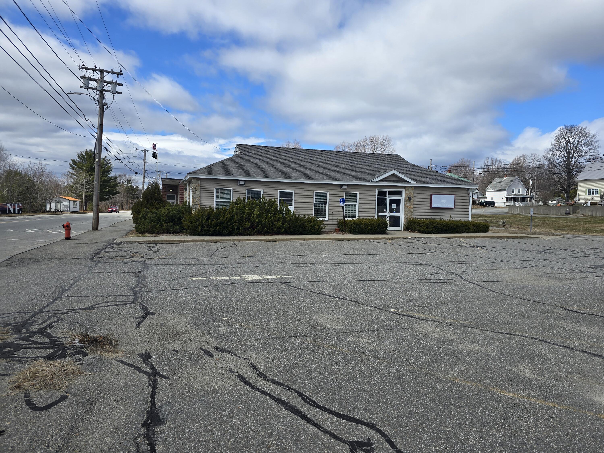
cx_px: 302
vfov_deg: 58.9
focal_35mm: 23
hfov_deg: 73.9
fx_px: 401
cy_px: 226
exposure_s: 1/1120
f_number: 1.7
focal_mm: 6.3
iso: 12
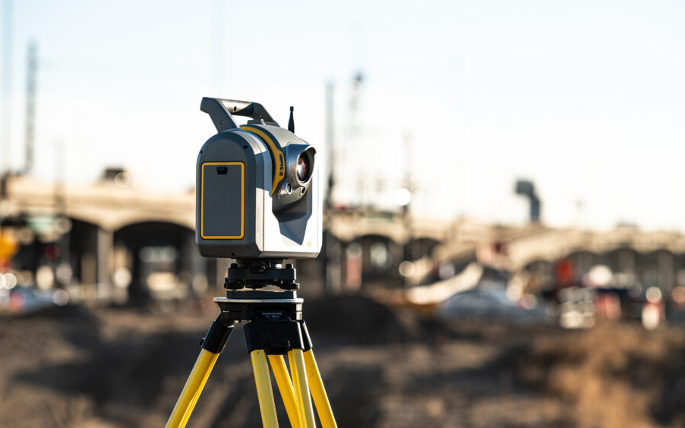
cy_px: 212
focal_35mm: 185
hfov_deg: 11.3
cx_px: 360
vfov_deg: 7.1
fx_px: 3454
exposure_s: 1/400
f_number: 5.6
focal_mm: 160
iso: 100
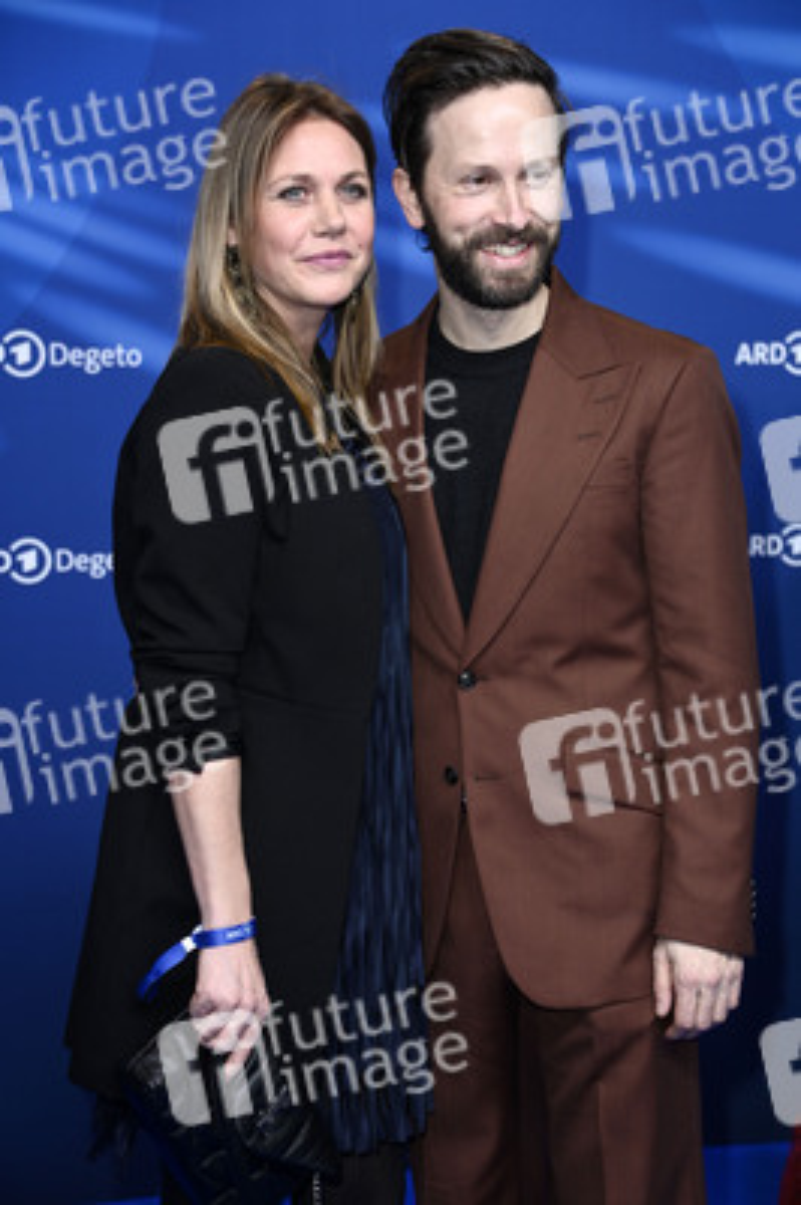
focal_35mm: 90
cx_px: 400
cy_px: 602
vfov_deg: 22.6
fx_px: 3009
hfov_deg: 15.2
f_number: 5.6
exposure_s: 1/250
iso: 1250
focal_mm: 90
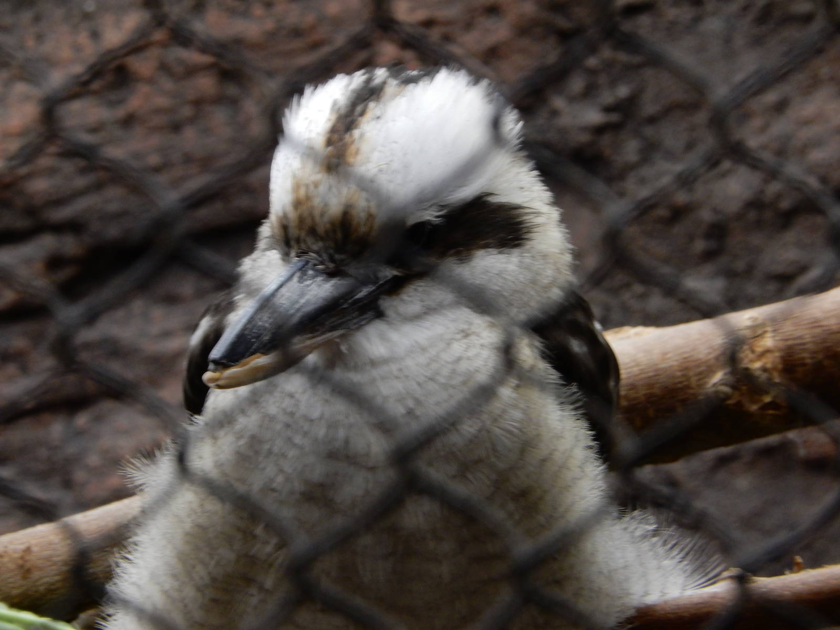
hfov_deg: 8.3
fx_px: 5800
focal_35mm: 239
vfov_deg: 6.2
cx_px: 420
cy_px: 315
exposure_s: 1/25
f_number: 5.8
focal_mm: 42.8
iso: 400
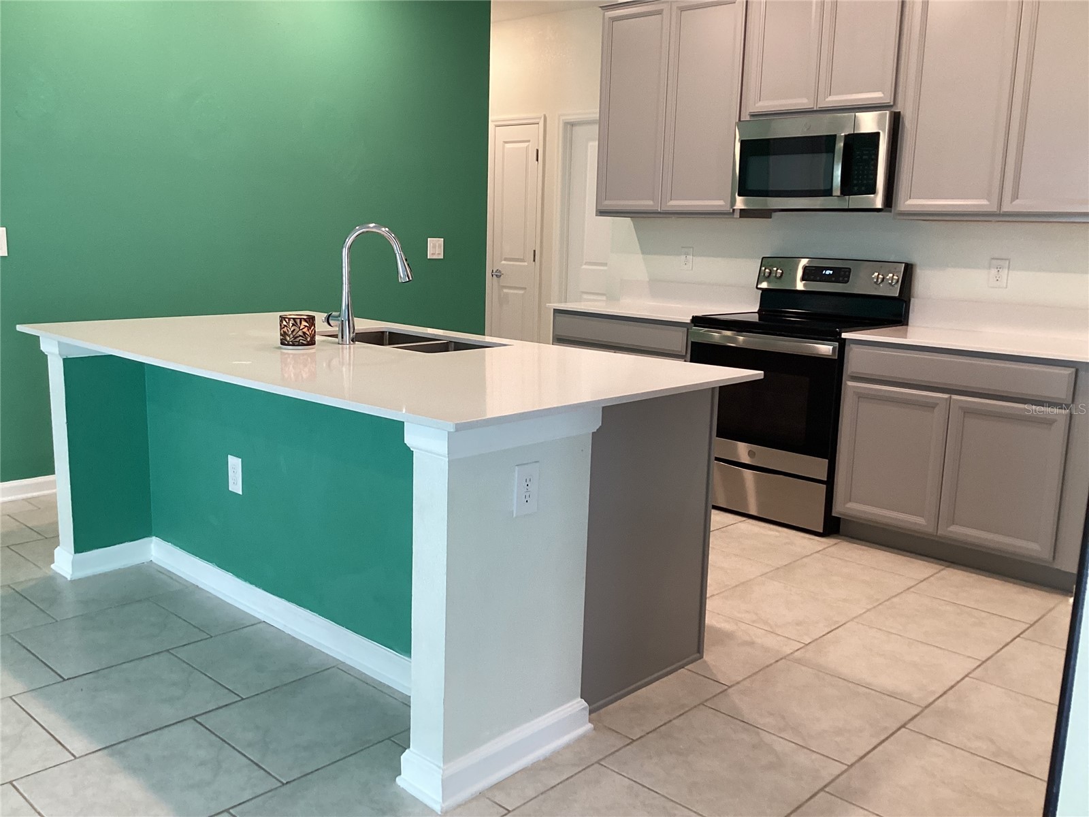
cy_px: 408
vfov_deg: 45.4
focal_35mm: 31
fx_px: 975
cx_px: 544
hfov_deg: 58.4
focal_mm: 3.3
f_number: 2.4
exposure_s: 1/60
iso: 160
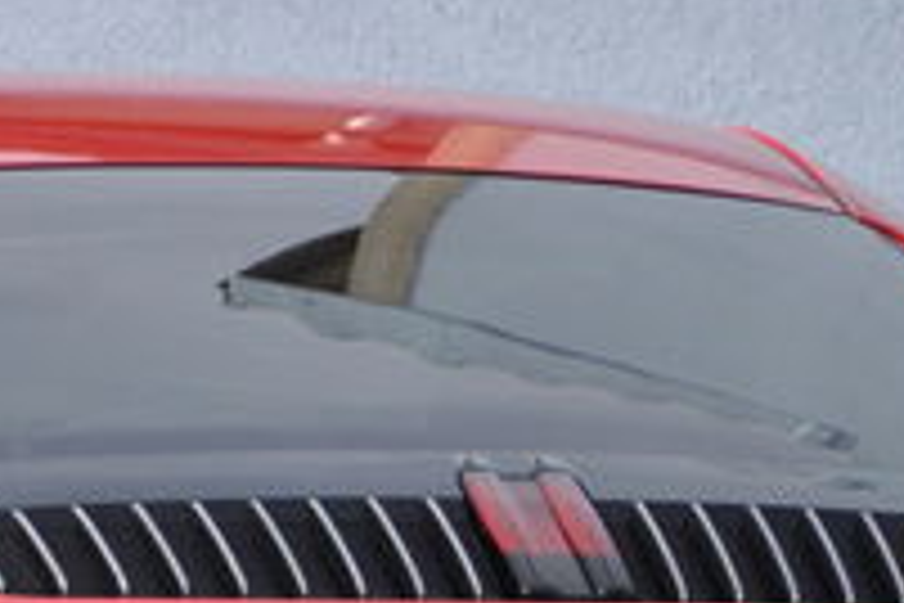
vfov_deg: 1.2
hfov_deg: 1.8
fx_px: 28775
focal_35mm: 1146
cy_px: 1022
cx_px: 103
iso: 500
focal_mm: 200
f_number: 6.3
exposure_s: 1/400
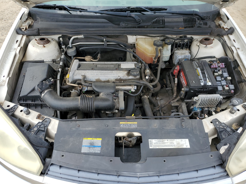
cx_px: 123
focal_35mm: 26
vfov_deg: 53.1
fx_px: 185
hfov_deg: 67.3
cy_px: 92
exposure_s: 1/1250
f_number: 1.5
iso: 50
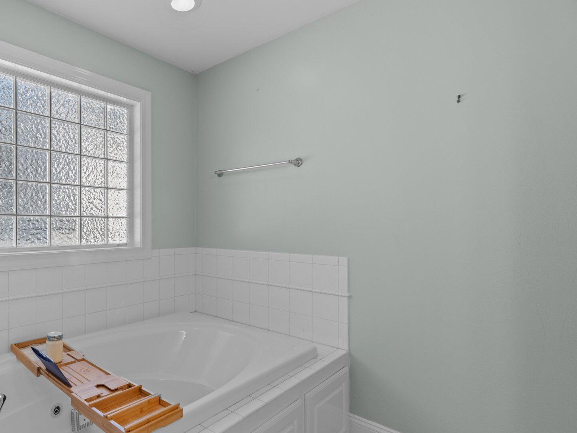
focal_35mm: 19
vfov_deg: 68.0
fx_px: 317
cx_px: 173
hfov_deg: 80.6
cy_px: 259
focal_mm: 14
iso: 400
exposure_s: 1/13
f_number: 9
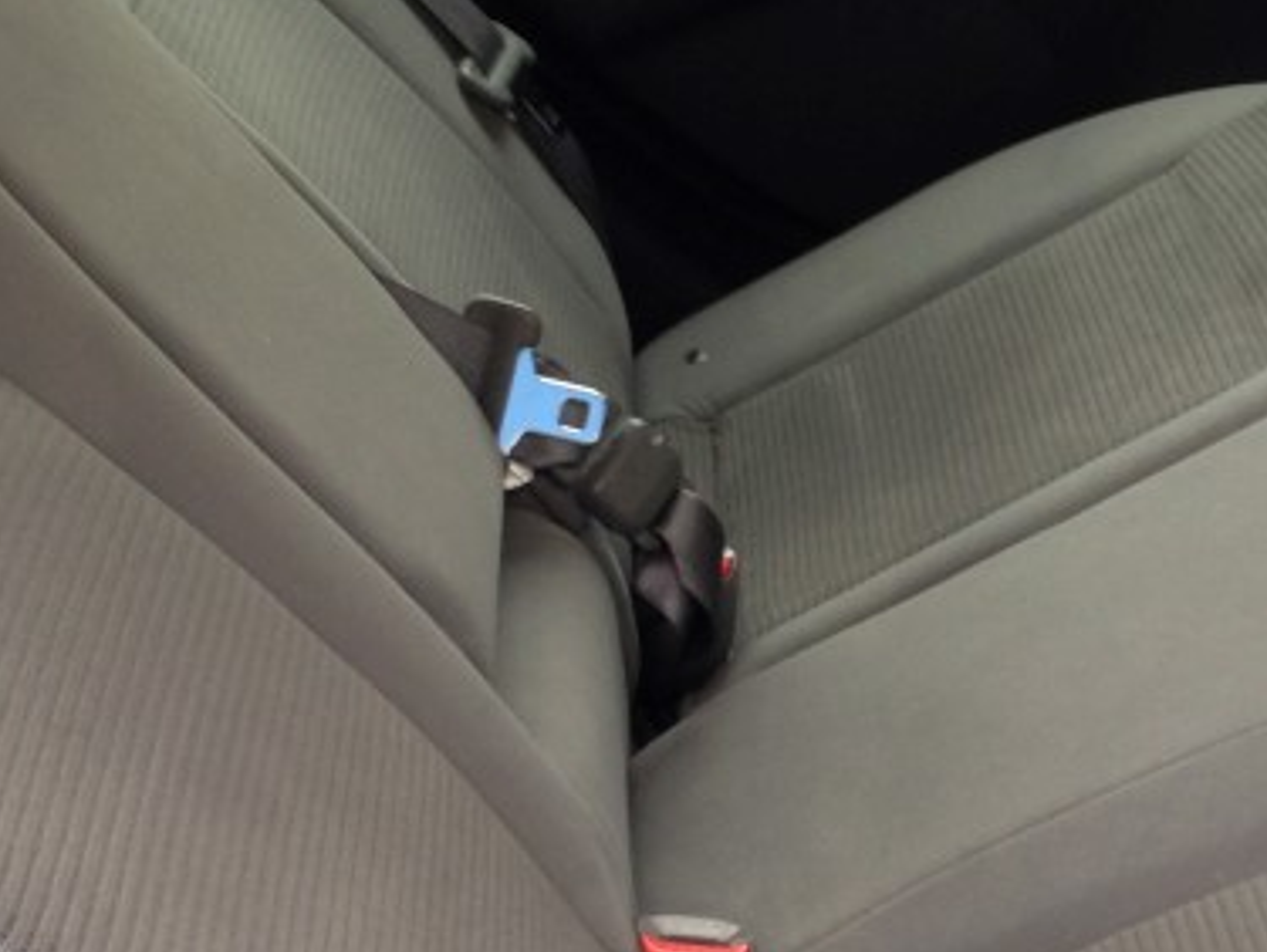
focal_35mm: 90
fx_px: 3297
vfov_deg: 16.4
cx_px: 784
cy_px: 554
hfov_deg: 21.7
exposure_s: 1/20
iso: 80
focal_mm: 4.12
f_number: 2.4
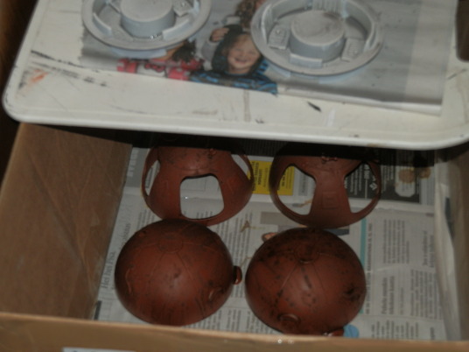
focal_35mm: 77
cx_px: 234
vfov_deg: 19.1
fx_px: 1043
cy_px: 176
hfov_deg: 25.3
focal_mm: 13.82
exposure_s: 1/125
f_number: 3.9
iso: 100
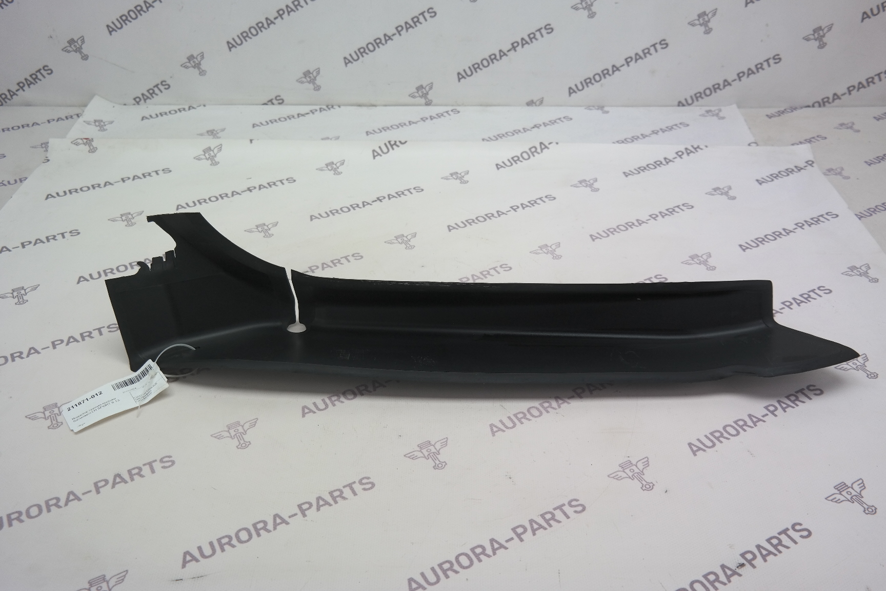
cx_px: 443
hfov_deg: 61.9
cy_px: 296
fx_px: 738
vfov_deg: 43.6
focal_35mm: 30
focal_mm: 20
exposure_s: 1/80
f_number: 3.5
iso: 100
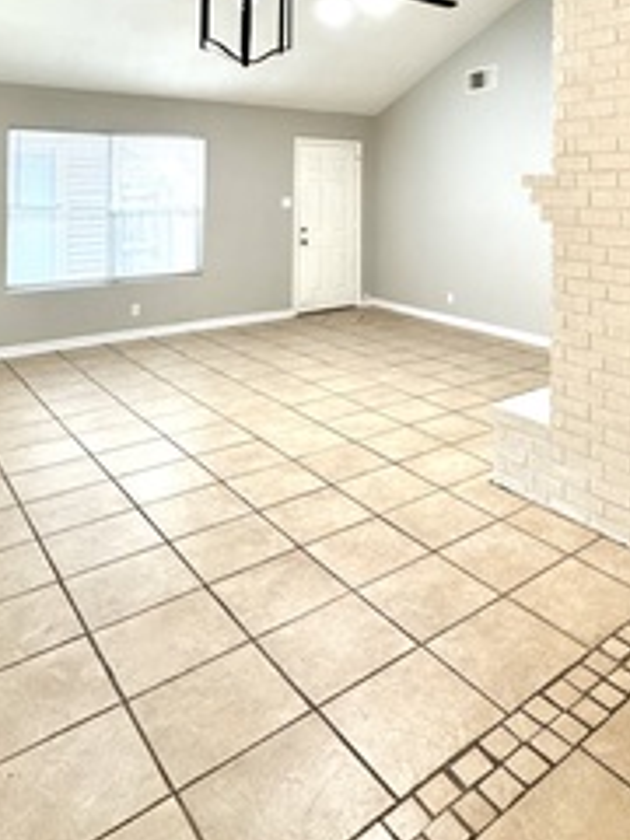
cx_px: 462
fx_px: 679
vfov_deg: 58.7
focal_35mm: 28
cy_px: 172
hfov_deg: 48.1
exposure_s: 1/120
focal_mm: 2.22
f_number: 2.2
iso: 250
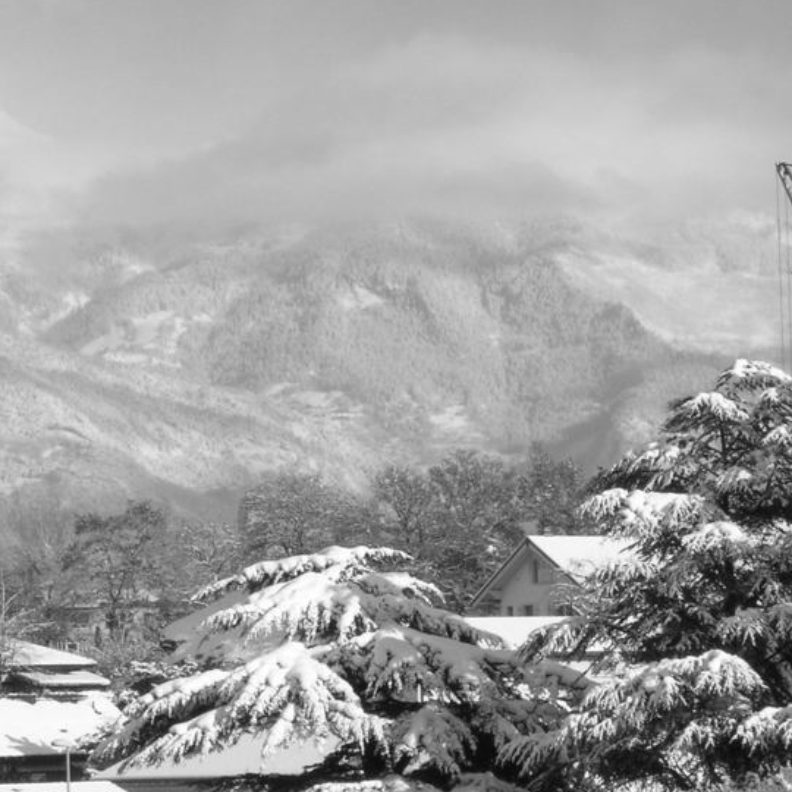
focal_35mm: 171
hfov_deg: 10.2
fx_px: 4426
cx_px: 433
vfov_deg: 10.2
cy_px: 405
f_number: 8.2
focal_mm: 17.1
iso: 50
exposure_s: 1/212
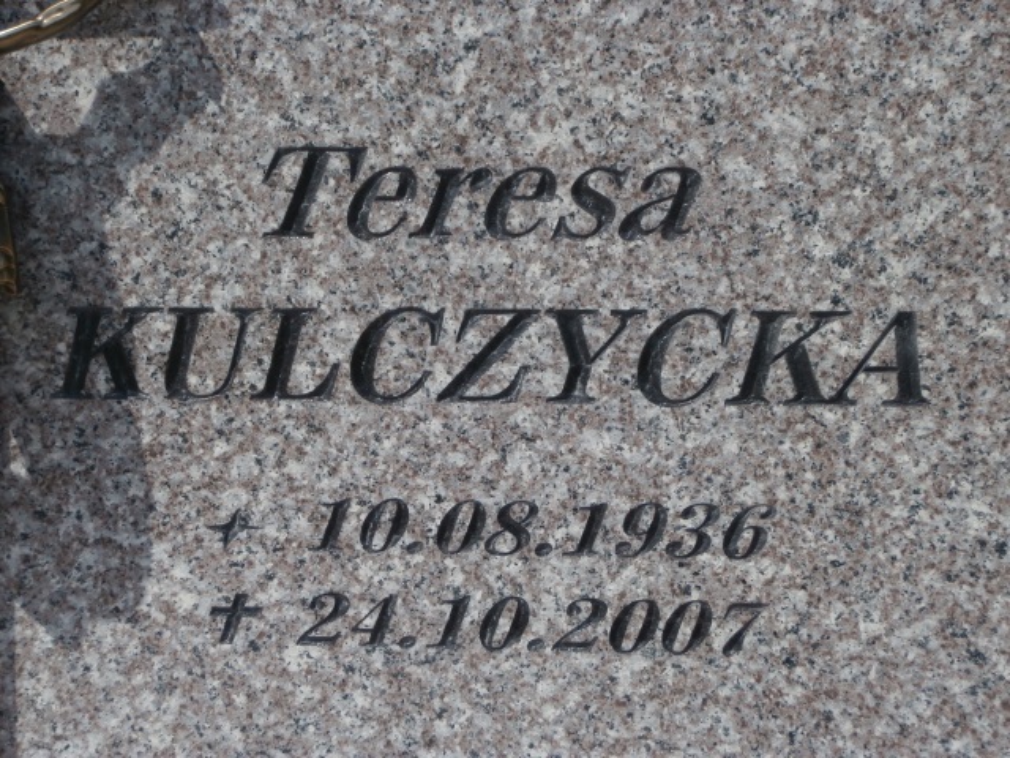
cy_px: 379
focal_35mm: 68
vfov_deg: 21.6
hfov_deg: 28.6
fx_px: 1984
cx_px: 505
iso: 100
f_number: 4.7
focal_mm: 12.1
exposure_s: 1/800
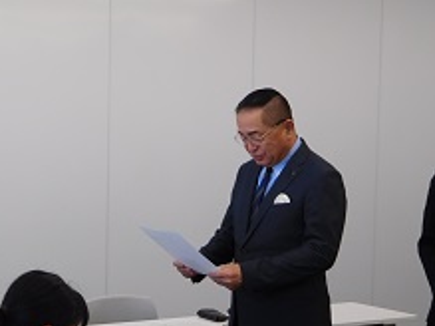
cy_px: 258
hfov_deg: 19.1
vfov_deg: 14.4
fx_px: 1281
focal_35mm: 102
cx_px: 95
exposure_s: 1/30
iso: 125
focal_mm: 11.1
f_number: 4.4
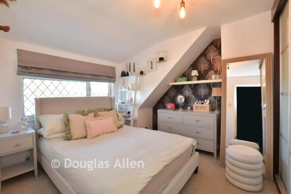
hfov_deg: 100.4
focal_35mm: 15
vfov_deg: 77.4
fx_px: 121
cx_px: 146
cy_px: 97
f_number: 8
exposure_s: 1/8
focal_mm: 10
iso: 160
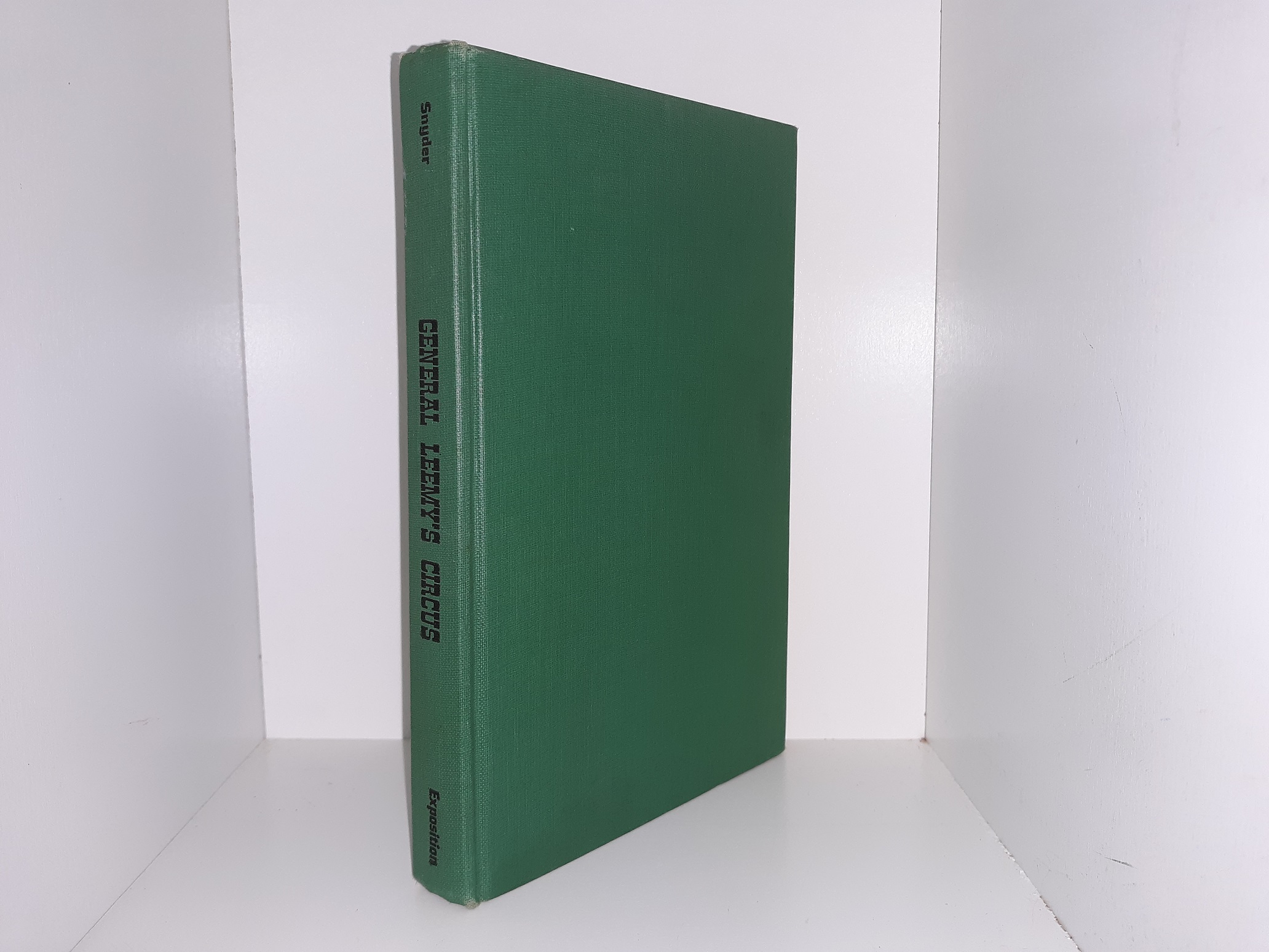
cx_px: 634
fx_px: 1026
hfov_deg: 63.4
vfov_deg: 49.7
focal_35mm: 28
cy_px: 476
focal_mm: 3.7
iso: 40
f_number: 1.7
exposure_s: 1/110
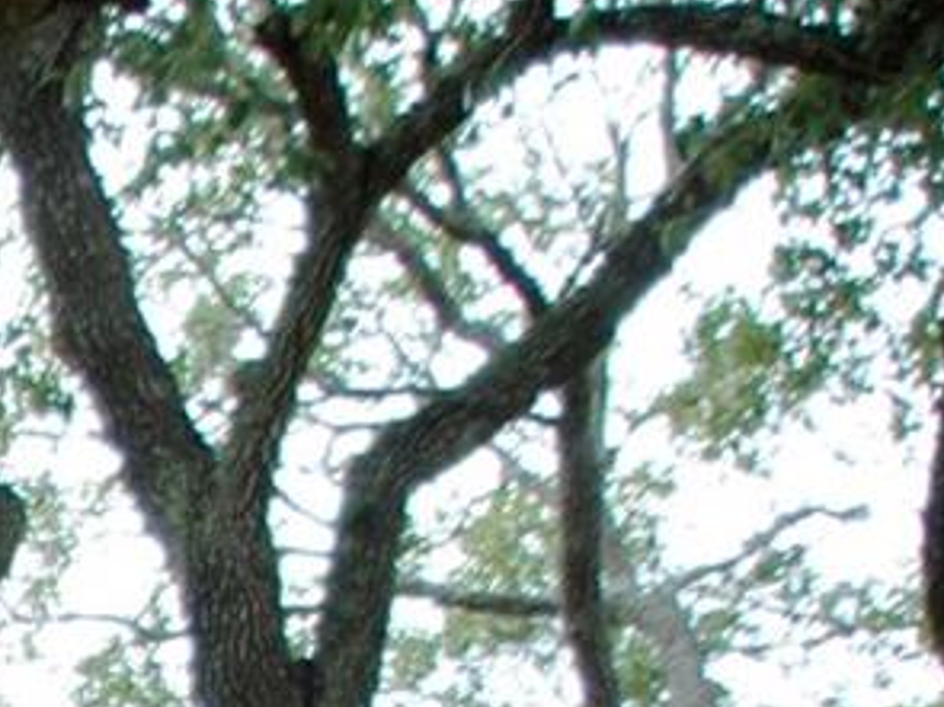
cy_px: 1680
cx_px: -1299
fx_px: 3553
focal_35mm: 130
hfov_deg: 12.2
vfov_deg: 10.0
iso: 100
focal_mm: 13
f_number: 4
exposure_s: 1/100
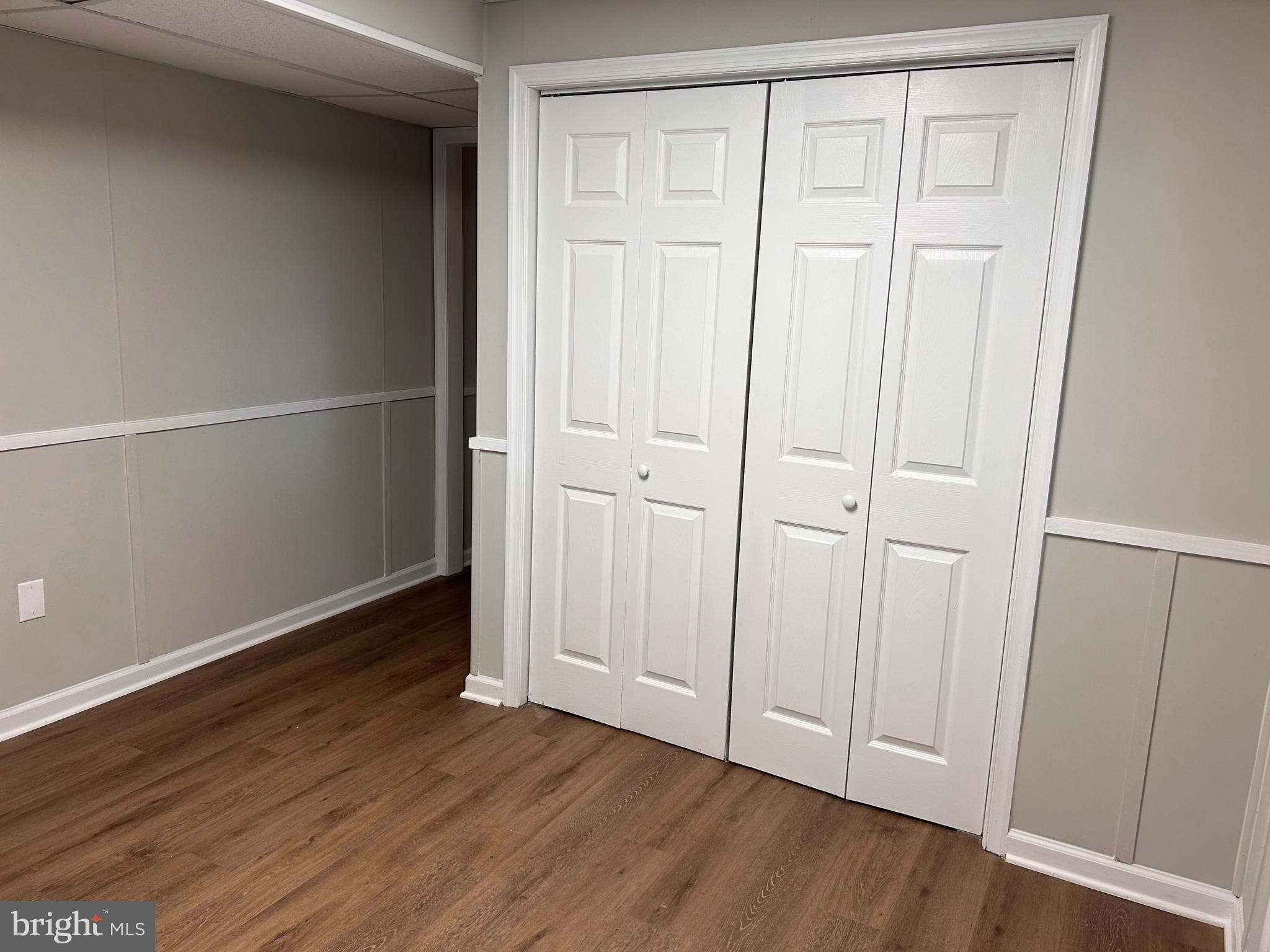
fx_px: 954
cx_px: 635
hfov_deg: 67.3
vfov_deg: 53.1
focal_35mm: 26
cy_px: 476
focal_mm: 5.7
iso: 64
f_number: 1.5
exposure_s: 1/120
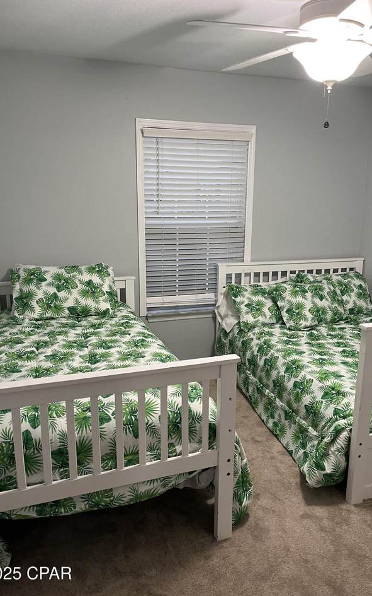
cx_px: 196
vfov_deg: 66.5
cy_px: 298
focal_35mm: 28
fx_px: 454
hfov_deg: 44.5
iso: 160
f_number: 1.6
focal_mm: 5.1
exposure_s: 1/60
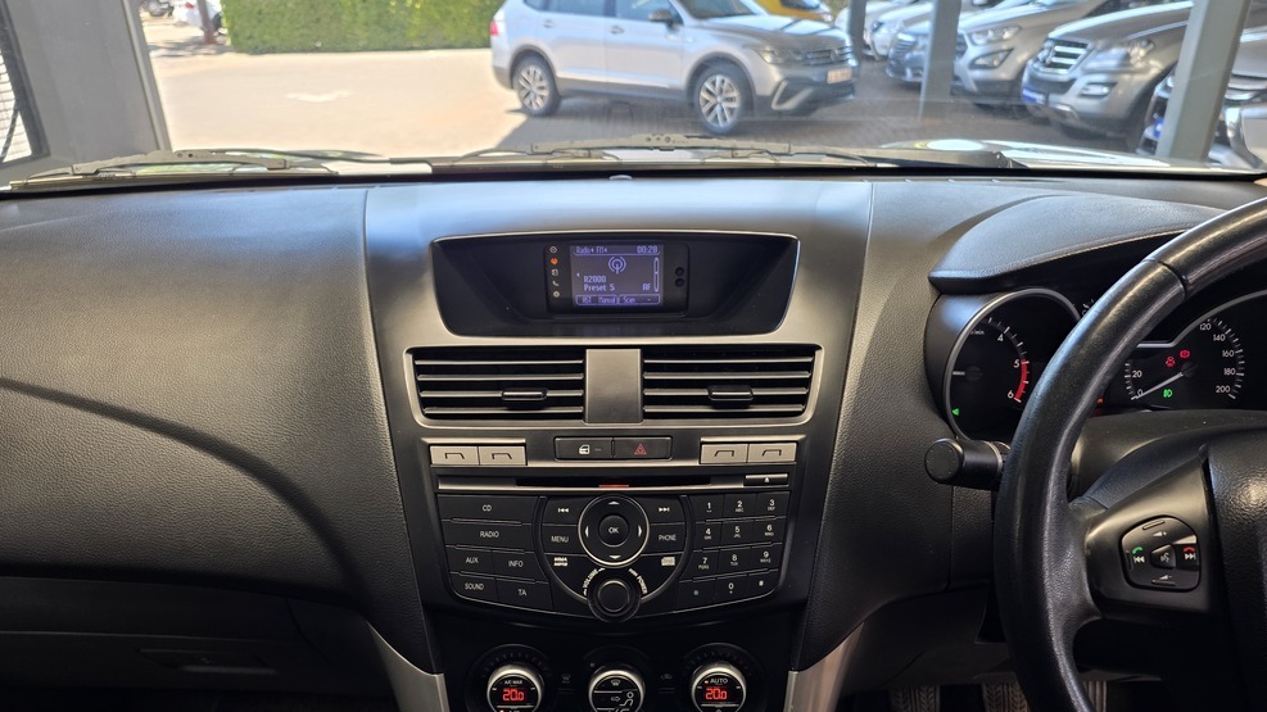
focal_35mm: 26
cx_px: 637
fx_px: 873
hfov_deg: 71.9
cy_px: 437
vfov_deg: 44.1
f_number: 1.7
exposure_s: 1/180
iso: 160
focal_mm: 6.25
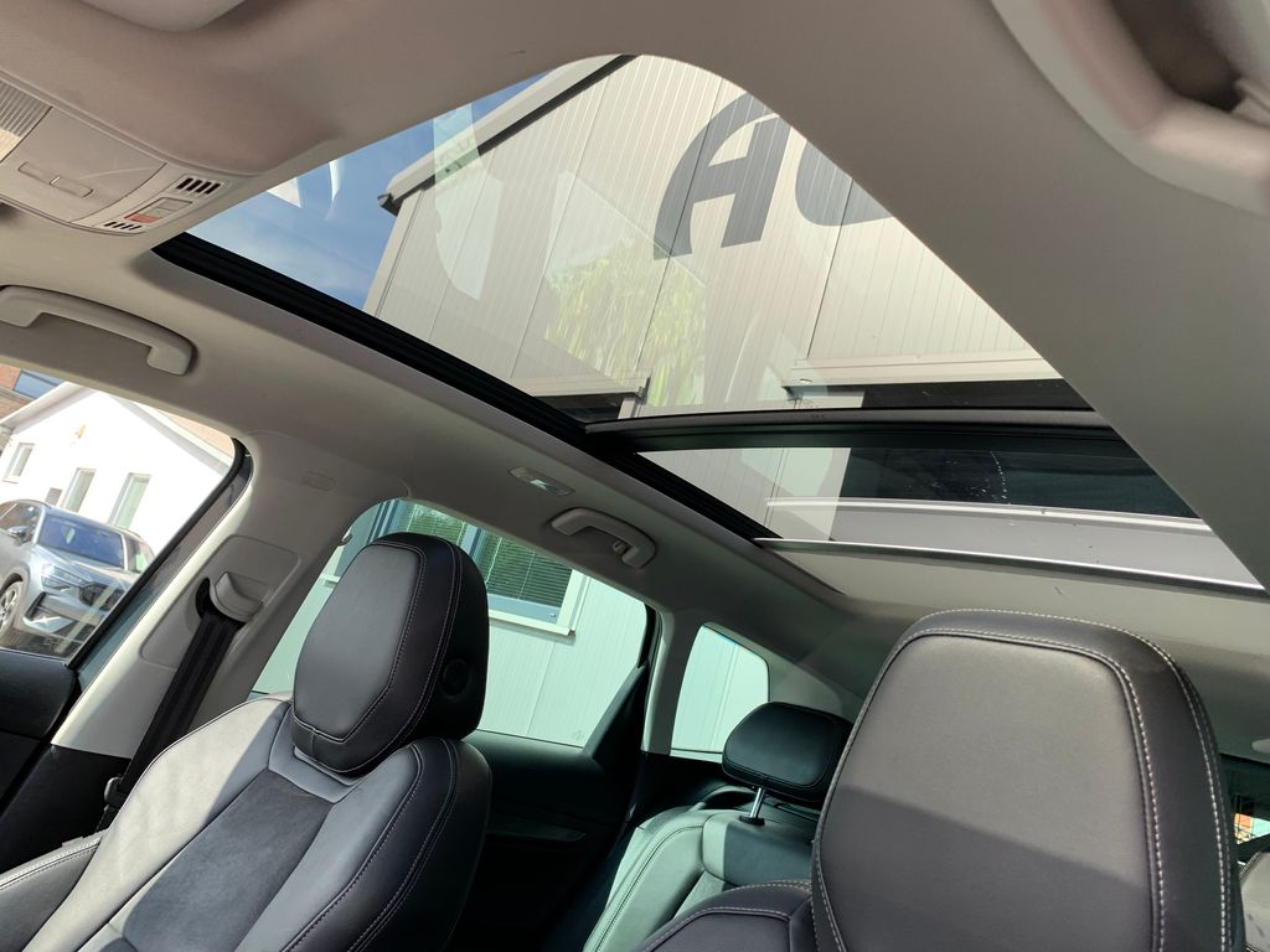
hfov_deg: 67.3
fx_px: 954
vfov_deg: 53.1
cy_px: 476
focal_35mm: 26
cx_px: 635
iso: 25
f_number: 1.8
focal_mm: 4.25
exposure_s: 1/176
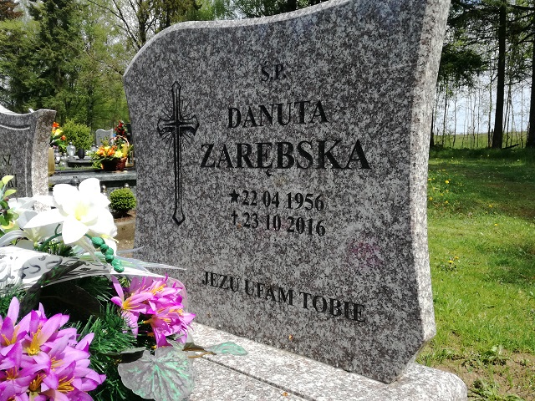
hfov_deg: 65.3
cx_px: 268
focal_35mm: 27
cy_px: 200
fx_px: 417
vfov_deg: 51.4
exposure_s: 1/730
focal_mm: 3.79
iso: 50
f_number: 2
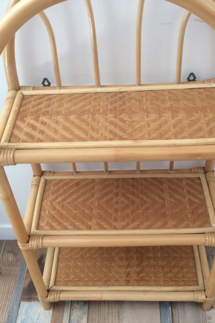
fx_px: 376
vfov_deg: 46.3
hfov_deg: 31.9
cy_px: 182
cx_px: 116
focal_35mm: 42
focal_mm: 3.3
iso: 50
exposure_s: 1/25
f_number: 2.4
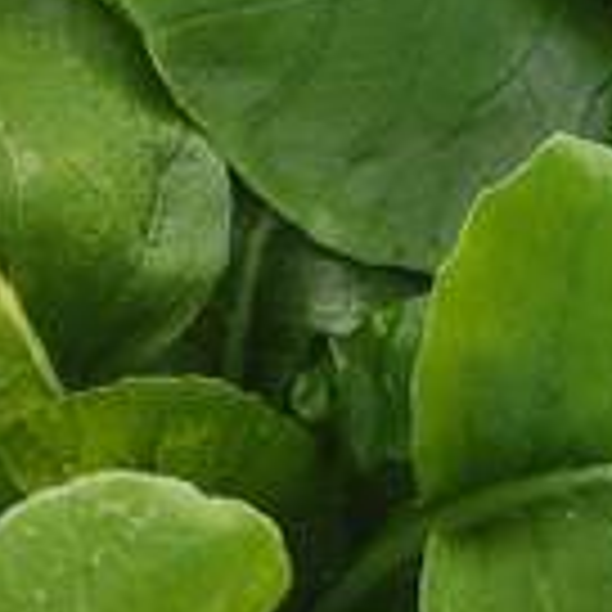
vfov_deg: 21.1
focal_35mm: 81
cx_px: 675
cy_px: 104
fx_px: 1620
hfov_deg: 20.4
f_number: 1.79
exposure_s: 1/229
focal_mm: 4.74
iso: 100
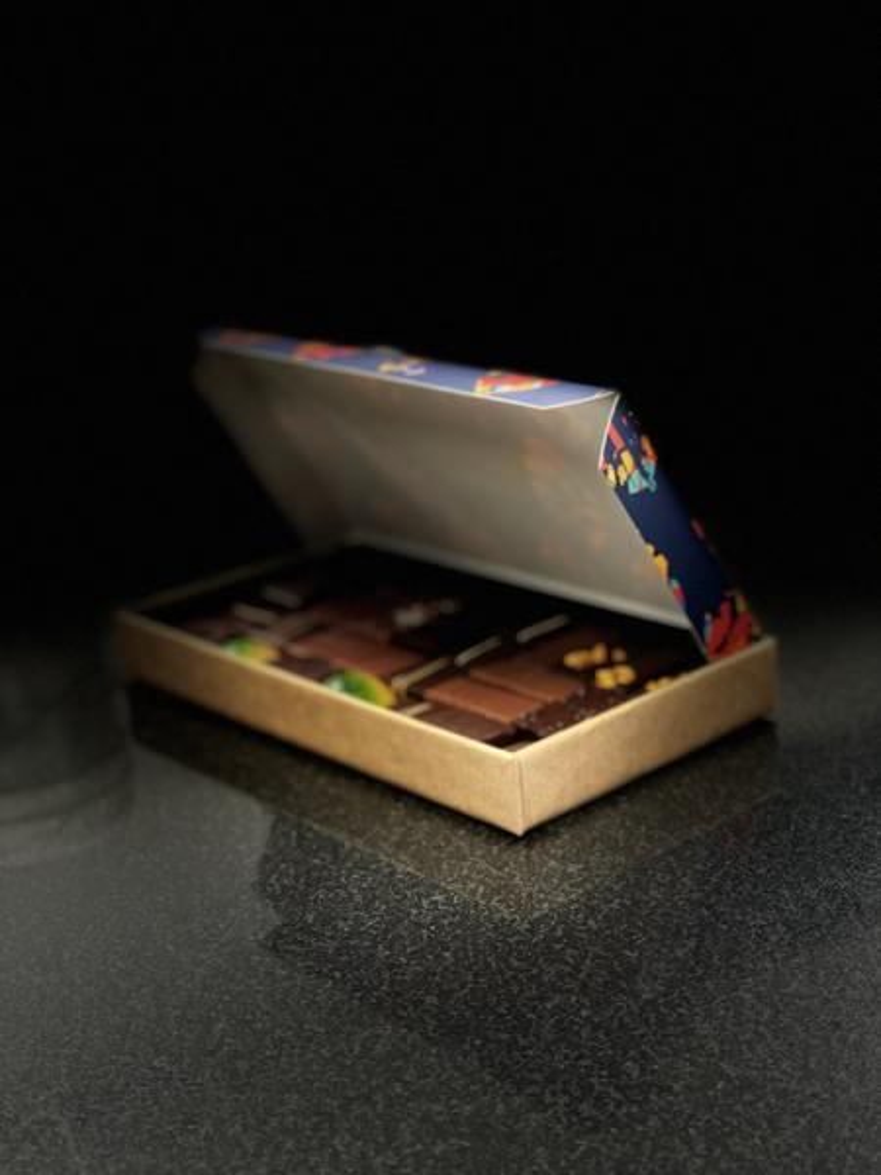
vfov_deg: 36.8
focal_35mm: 52
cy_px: 588
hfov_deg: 28.0
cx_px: 440
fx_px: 1765
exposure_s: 1/40
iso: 200
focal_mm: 6
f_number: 2
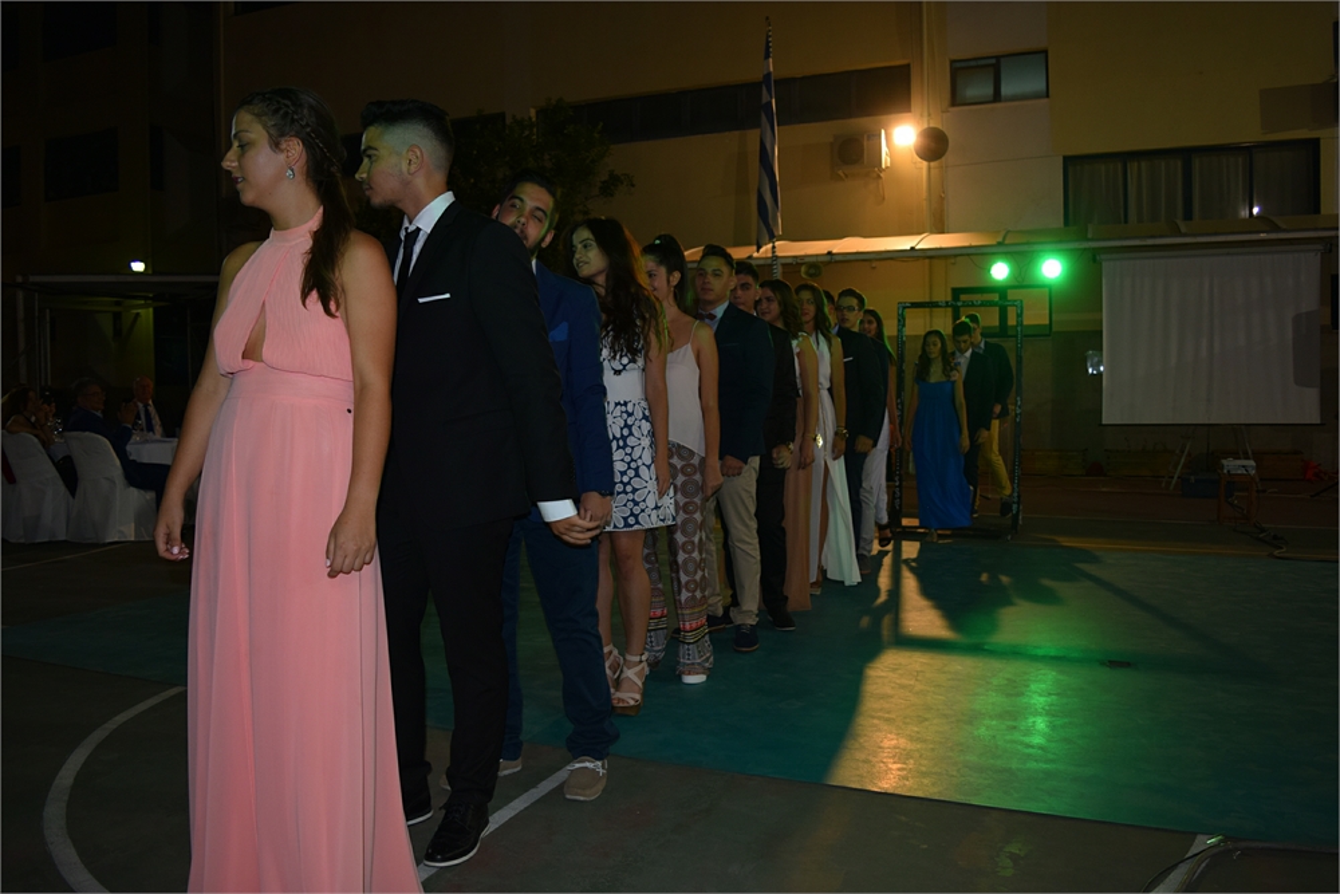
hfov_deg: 67.4
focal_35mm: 27
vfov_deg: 47.9
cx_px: 670
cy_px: 447
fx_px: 1005
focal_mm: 18
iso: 400
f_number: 3.5
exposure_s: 1/80
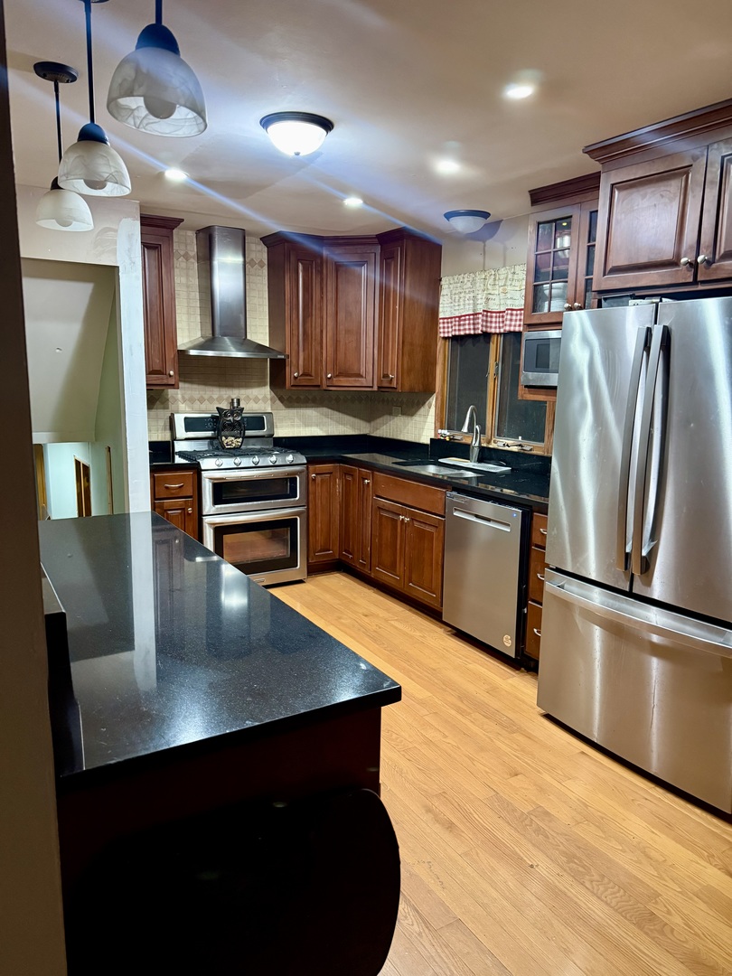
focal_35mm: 24
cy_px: 488
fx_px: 677
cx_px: 366
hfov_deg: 56.8
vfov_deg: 71.6
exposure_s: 1/40
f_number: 1.78
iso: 800
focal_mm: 6.76
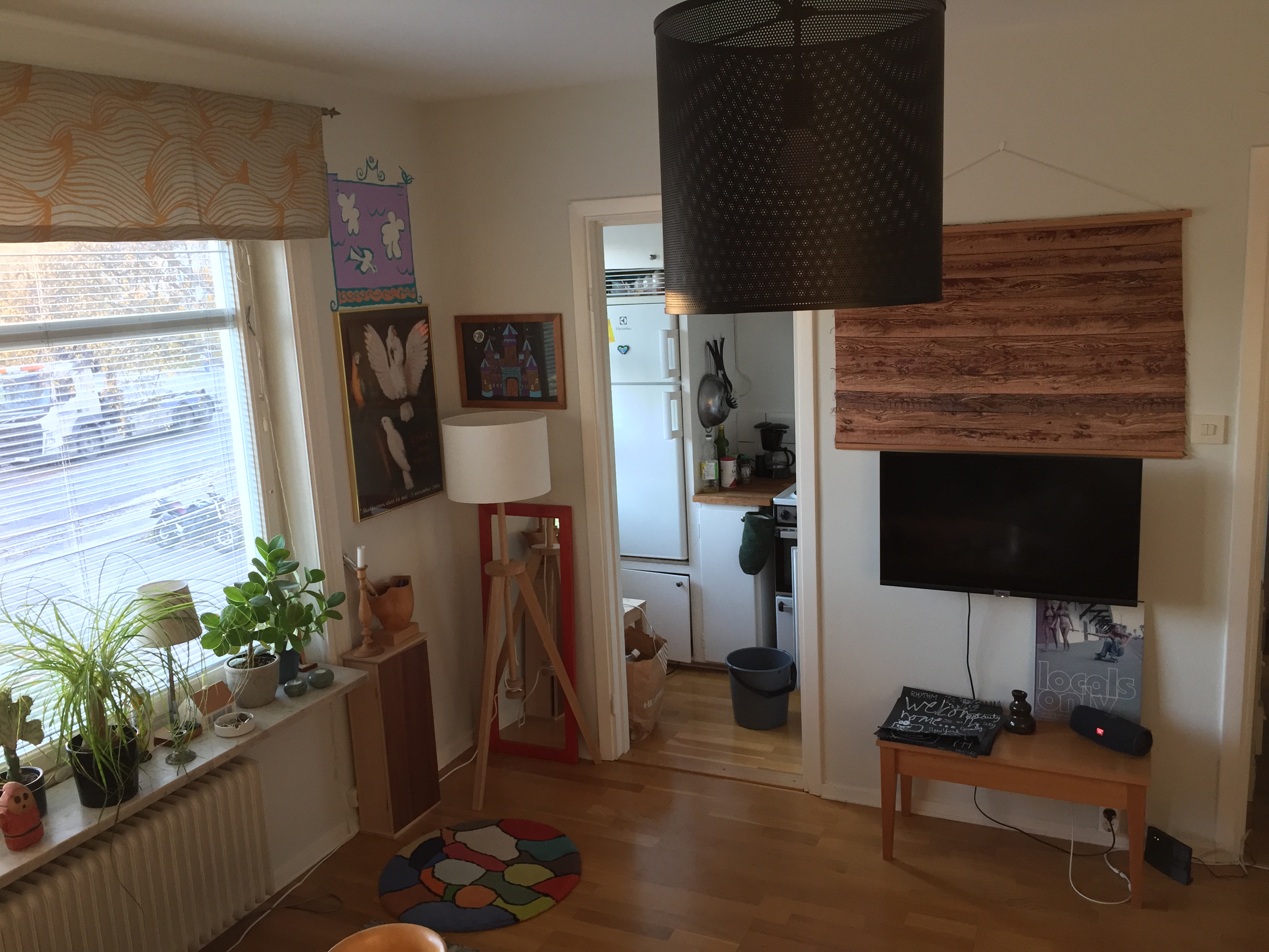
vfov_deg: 48.2
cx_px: 634
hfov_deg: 61.7
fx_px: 1063
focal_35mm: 29
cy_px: 476
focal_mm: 4.15
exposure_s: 1/33
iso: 160
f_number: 2.2
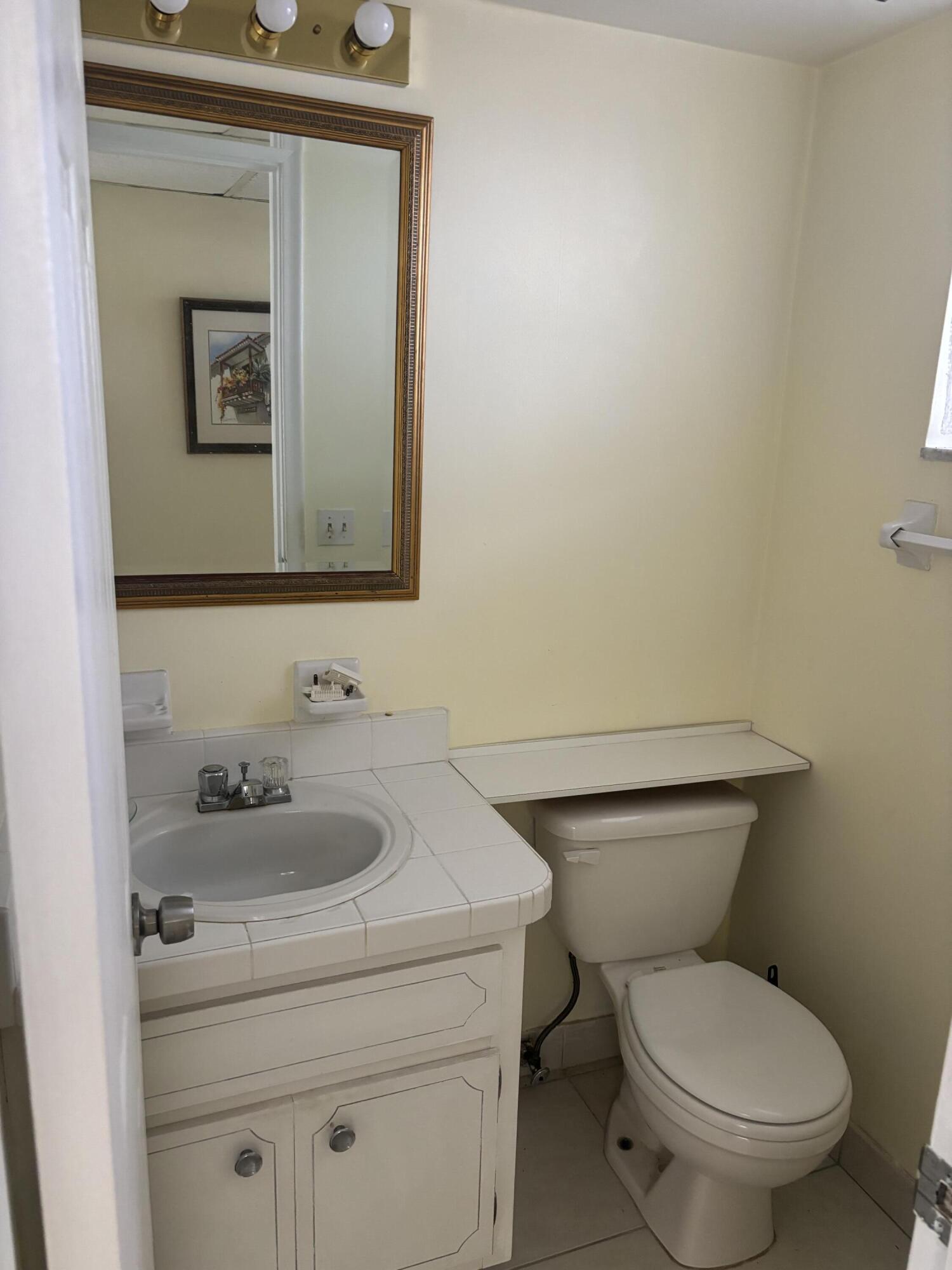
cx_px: 476
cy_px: 635
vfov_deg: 67.3
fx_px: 953
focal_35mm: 26
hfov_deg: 53.1
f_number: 1.6
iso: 320
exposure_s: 1/60
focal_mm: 5.96
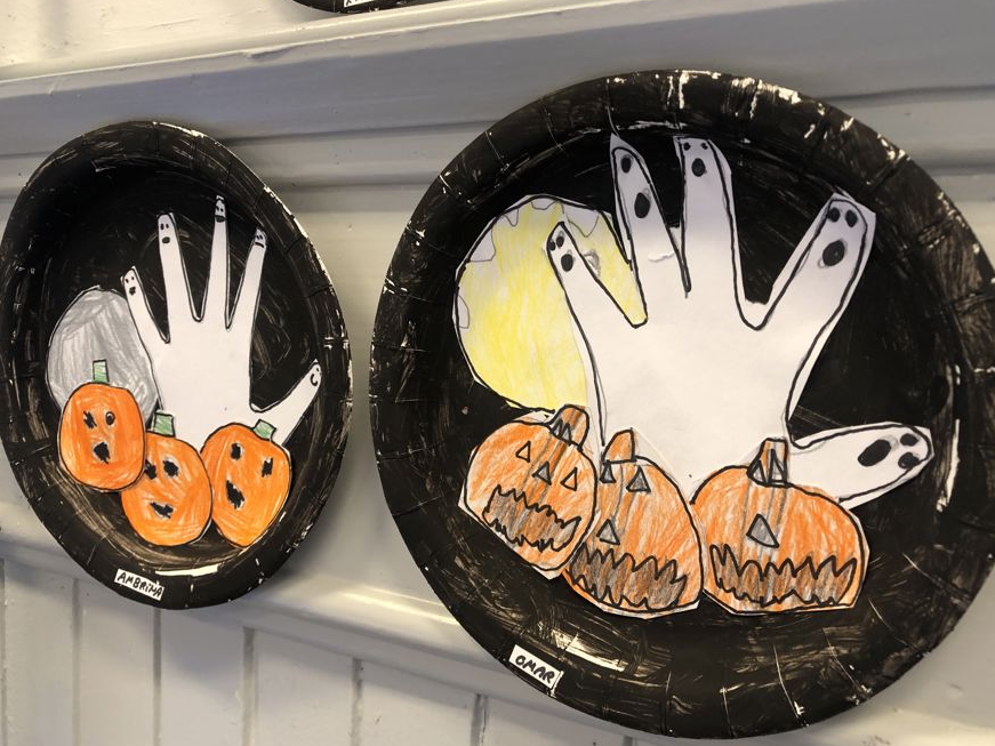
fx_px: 833
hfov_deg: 61.7
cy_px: 371
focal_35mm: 29
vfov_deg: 48.2
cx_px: 496
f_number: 1.8
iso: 40
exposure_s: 1/20
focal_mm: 3.99
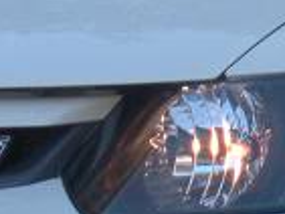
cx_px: 467
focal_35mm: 337
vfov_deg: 4.4
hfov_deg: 5.8
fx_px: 2777
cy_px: 236
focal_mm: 9.1
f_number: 4.4
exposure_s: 1/100
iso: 64
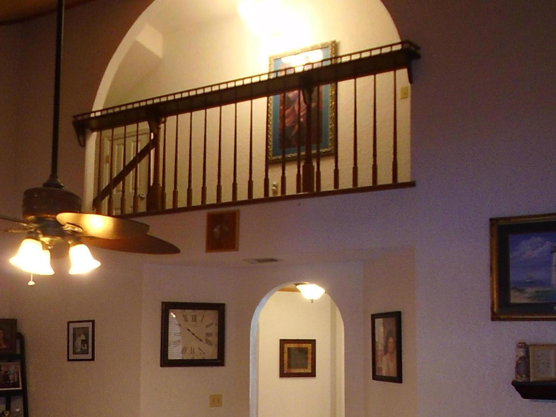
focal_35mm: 35
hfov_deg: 52.6
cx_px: 277
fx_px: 562
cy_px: 306
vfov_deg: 39.7
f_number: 3.2
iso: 400
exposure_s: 1/30
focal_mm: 4.6
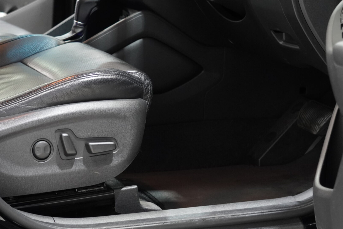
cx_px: 151
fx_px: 1246
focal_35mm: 131
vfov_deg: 10.5
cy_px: 150
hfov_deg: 15.7
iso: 1250
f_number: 4.5
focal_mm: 55
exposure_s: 1/15
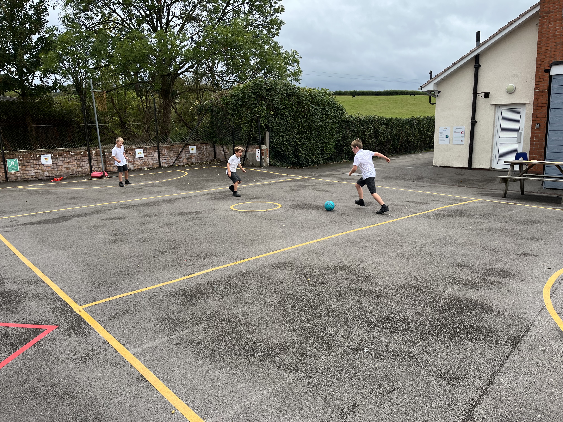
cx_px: 282
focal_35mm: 26
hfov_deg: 67.3
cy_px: 211
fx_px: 423
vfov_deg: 53.1
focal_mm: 5.1
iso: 50
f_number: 1.6
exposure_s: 1/992
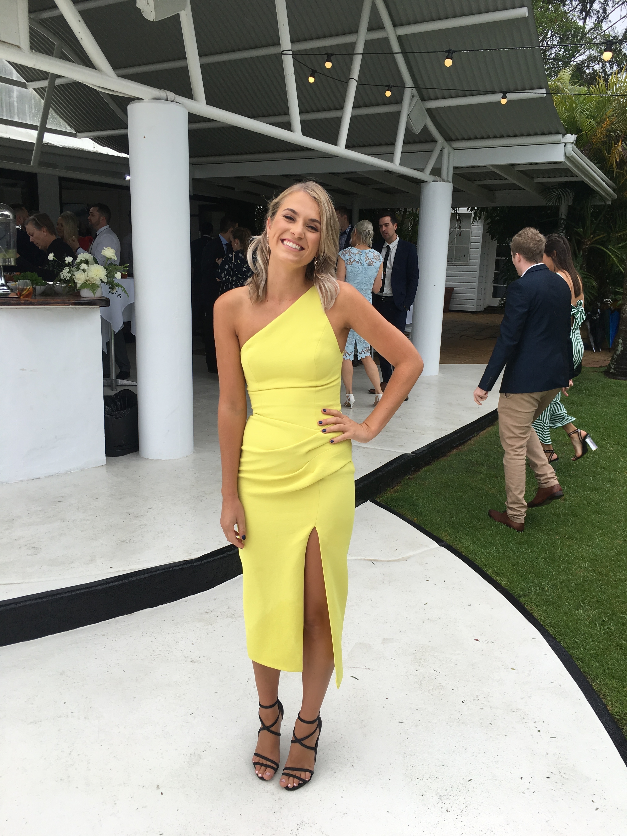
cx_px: 314
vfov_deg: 61.7
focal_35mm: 29
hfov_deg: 48.2
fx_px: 700
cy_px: 418
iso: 25
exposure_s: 1/432
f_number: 2.2
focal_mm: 4.15
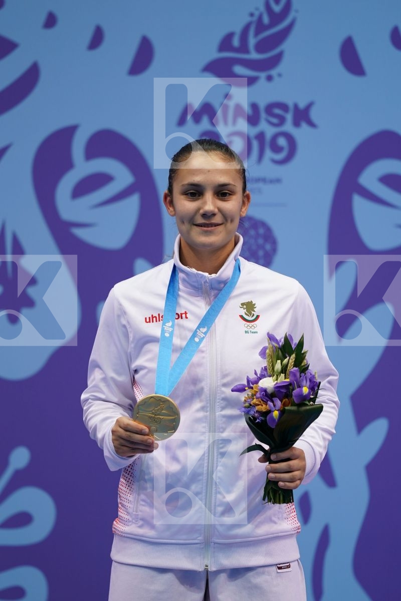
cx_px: 200
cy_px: 300
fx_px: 10024
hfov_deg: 2.3
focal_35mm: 600
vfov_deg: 3.4
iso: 500
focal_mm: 400
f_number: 2.8
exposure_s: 1/500
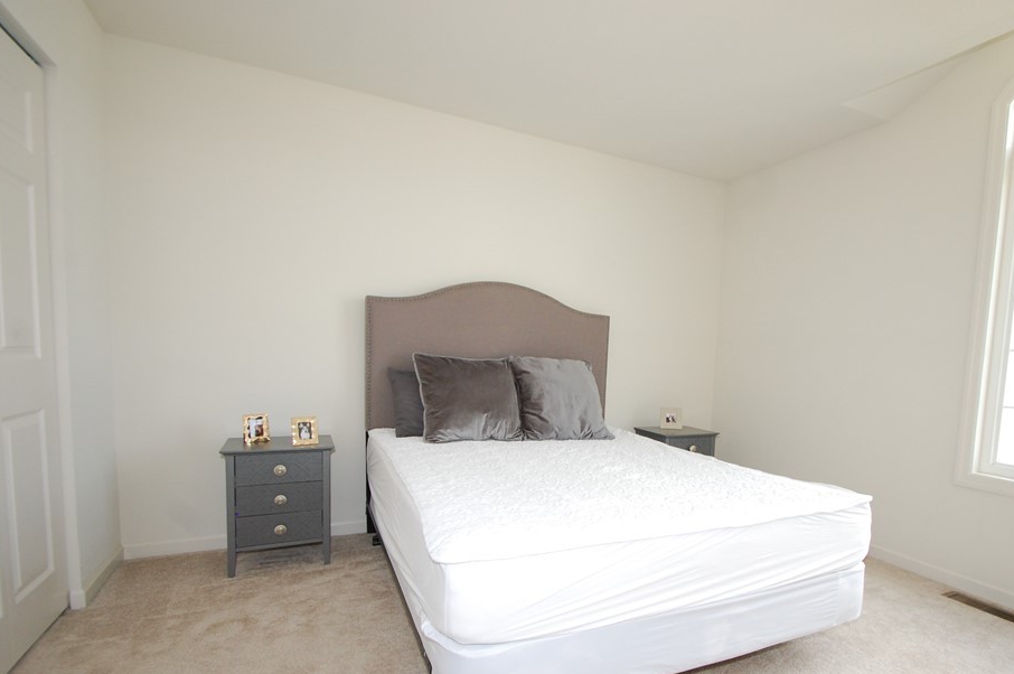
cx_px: 579
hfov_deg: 89.5
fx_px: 506
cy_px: 383
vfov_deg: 67.0
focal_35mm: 18
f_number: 5.6
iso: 800
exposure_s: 1/125
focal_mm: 10
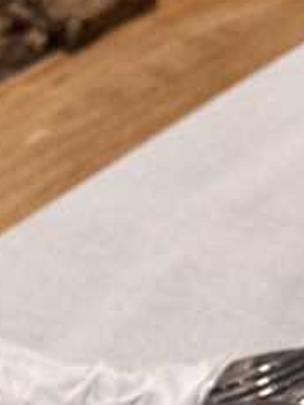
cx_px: -138
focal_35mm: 106
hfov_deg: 13.3
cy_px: 520
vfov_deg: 17.4
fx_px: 1241
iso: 160
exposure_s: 1/50
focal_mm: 6.76
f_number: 1.78
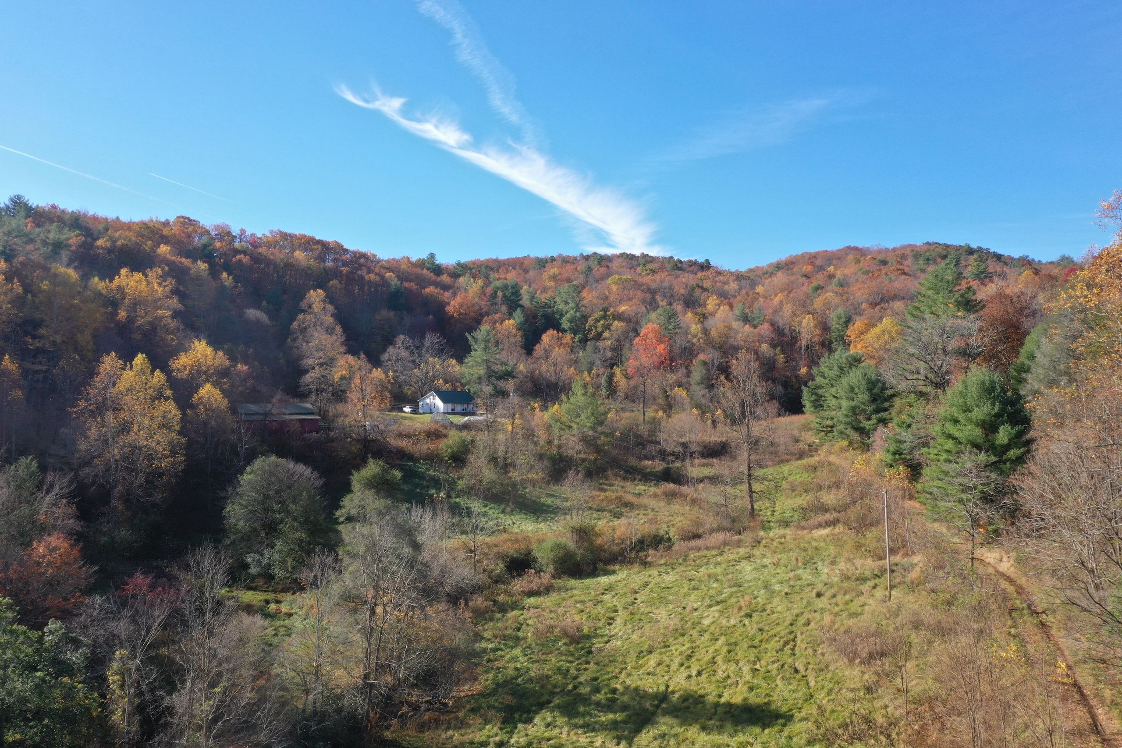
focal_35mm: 28
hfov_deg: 65.5
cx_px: 561
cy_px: 374
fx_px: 873
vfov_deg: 46.4
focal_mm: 10.26
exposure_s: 1/80
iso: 100
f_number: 10
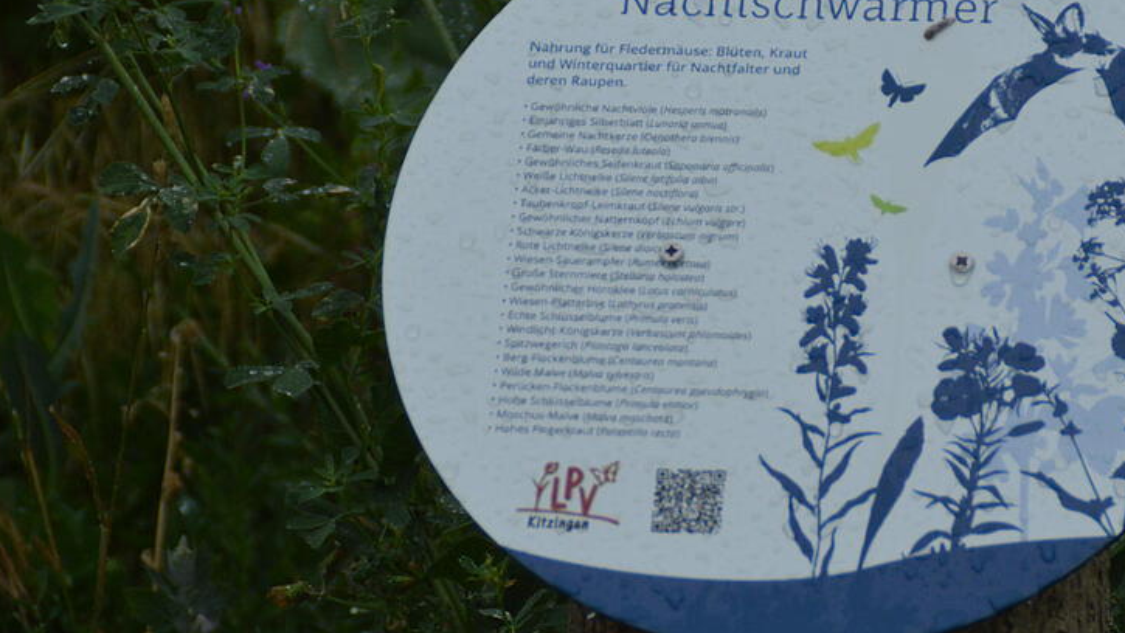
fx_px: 13962
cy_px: 223
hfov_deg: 4.6
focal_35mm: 468
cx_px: 726
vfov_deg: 2.6
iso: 800
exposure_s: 1/1250
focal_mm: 200
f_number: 6.3
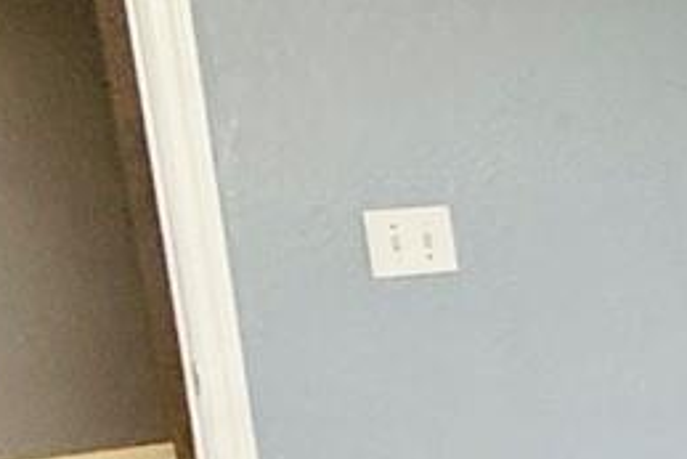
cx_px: 1790
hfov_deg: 13.5
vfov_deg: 15.2
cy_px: 332
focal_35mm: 90
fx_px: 1718
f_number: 2.2
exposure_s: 1/60
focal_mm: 2.22
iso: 400
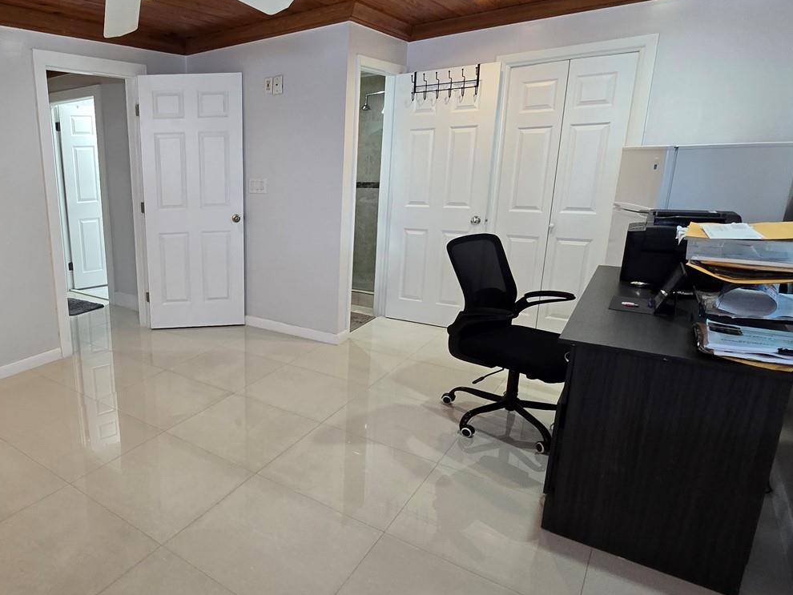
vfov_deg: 63.4
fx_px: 481
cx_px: 199
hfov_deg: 73.4
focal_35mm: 21
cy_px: 283
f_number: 2.2
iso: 200
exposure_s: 1/60
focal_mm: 2.2
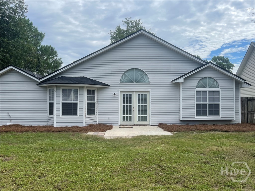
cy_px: 96
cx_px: 128
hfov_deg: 67.3
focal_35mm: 26
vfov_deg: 53.1
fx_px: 192
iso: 32
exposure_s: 1/3788
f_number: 1.6
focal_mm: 5.1
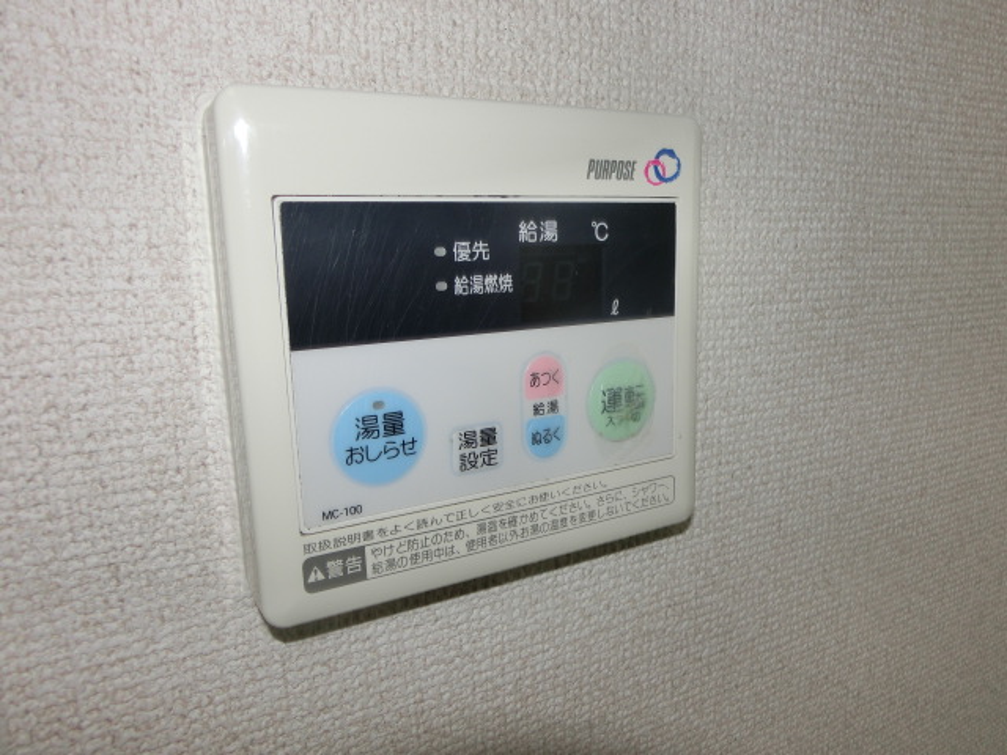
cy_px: 378
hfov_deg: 69.4
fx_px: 727
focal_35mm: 25
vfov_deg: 54.9
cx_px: 504
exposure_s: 1/30
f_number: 3.5
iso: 80
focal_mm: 4.5
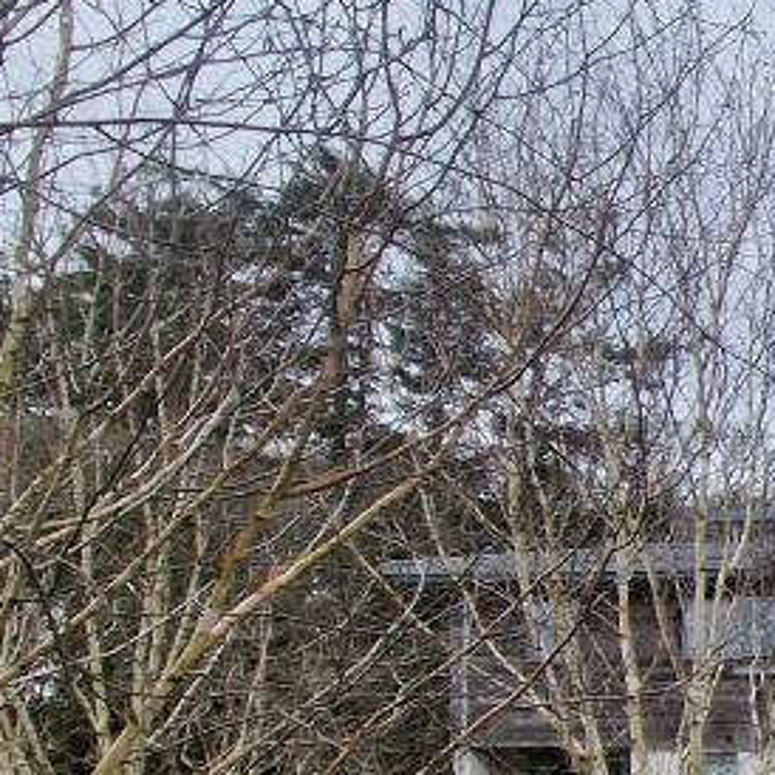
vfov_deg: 36.1
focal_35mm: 43
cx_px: 1369
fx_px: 1089
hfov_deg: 22.9
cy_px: 735
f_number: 2.2
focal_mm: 2.2
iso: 50
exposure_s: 1/1024
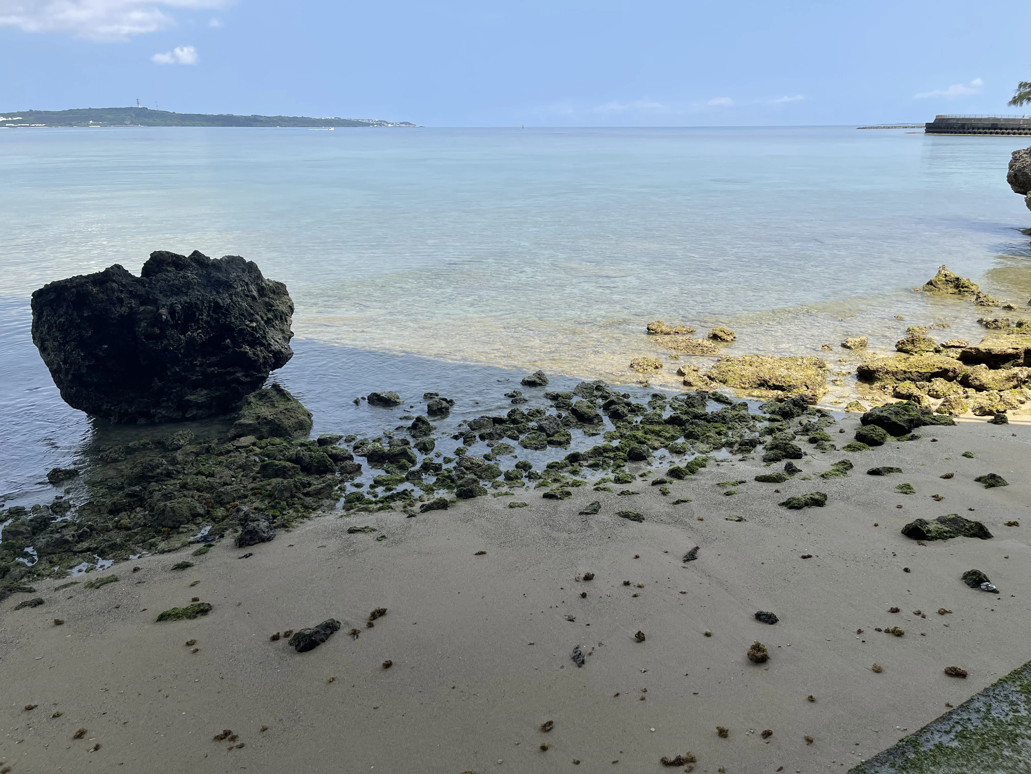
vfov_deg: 54.9
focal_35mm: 25
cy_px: 387
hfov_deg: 69.4
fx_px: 745
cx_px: 516
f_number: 1.6
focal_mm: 5.1
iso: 32
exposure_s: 1/2433
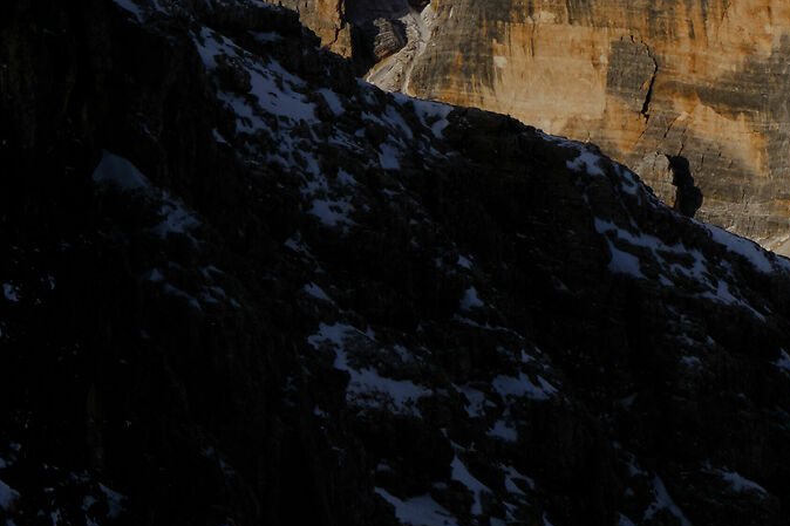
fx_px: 5704
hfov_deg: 7.9
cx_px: 506
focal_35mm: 260
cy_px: -301
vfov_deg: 5.2
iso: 200
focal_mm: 48.4
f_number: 9
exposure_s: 1/1000
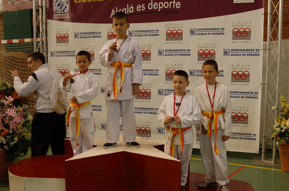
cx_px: 144
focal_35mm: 42
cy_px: 96
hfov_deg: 46.5
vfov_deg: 31.8
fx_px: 337
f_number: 4
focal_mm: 28
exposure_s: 1/60
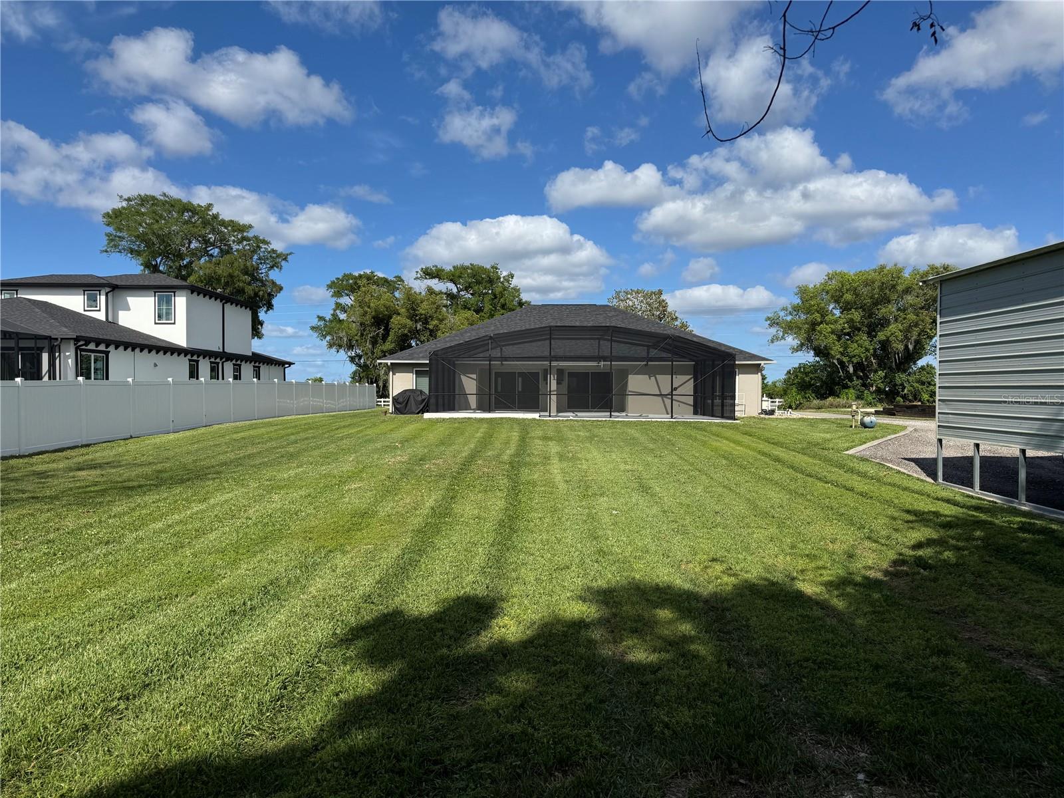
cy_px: 399
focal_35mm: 24
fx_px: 738
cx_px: 532
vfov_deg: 56.8
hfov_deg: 71.6
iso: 80
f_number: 1.78
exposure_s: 1/5348
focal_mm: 6.76
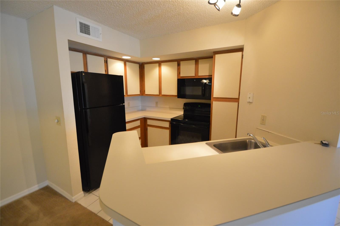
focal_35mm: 15
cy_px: 113
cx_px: 170
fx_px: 142
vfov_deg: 77.2
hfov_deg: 100.5
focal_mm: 10
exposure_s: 1/60
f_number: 3.5
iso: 1400
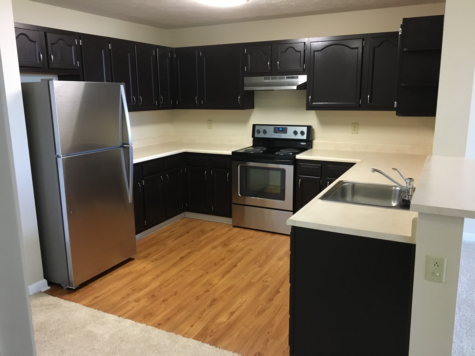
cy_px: 178
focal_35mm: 29
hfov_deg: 61.7
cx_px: 238
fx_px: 398
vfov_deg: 48.2
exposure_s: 1/30
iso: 200
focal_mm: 4.15
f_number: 2.2
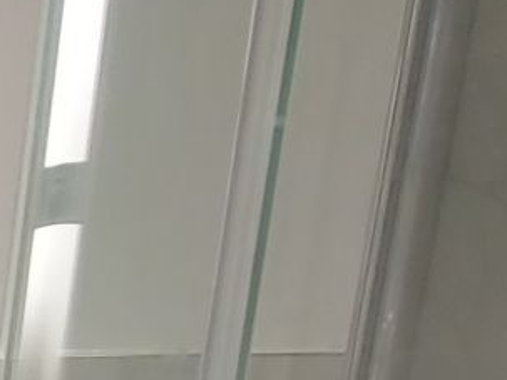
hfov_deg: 14.9
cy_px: 650
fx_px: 1288
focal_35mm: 88
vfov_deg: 14.9
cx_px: -671
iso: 160
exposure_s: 1/50
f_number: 2.2
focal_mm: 1.74
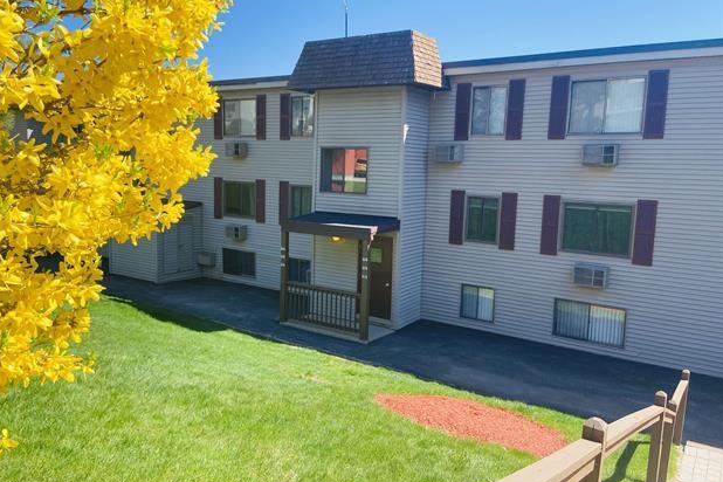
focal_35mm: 28
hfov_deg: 65.5
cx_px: 354
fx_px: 562
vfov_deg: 46.4
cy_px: 234
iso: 32
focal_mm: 4.25
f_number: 1.8
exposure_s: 1/1258
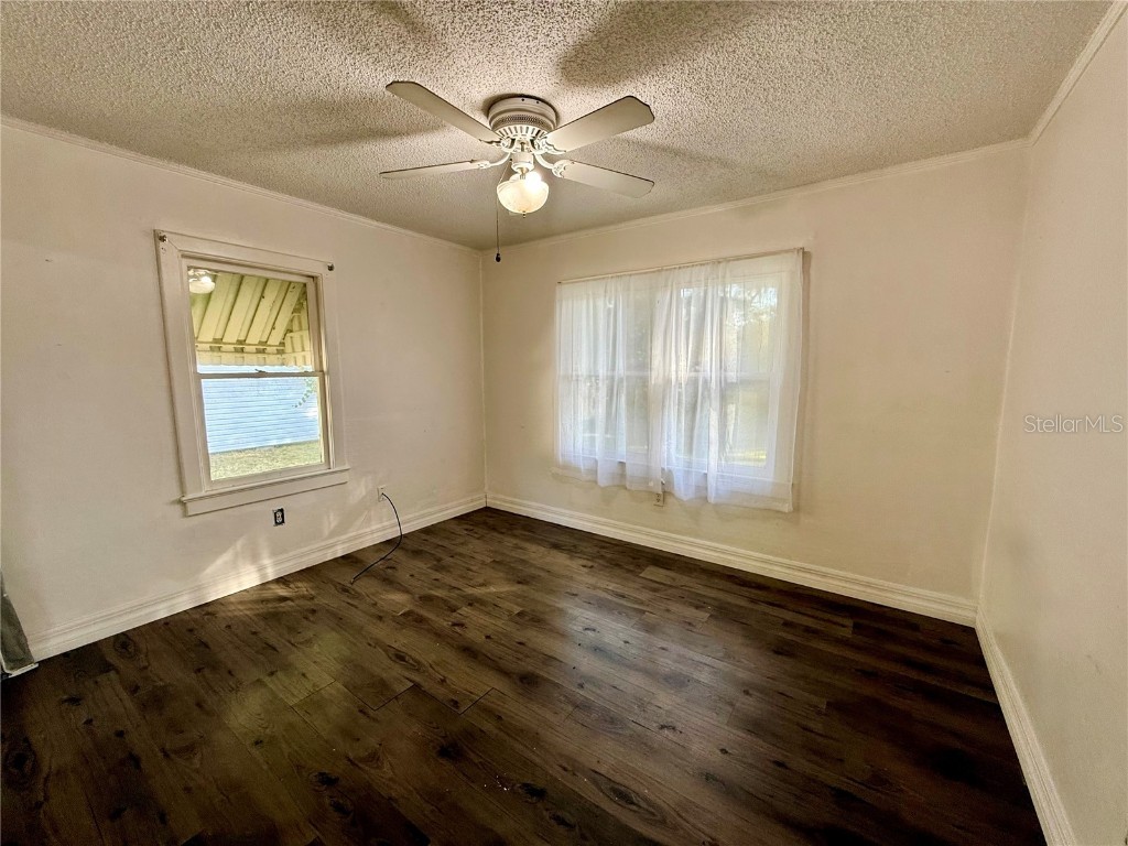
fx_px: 456
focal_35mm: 14
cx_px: 564
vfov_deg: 85.7
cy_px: 423
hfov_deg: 102.1
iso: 125
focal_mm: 2.22
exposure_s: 1/99
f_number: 2.2
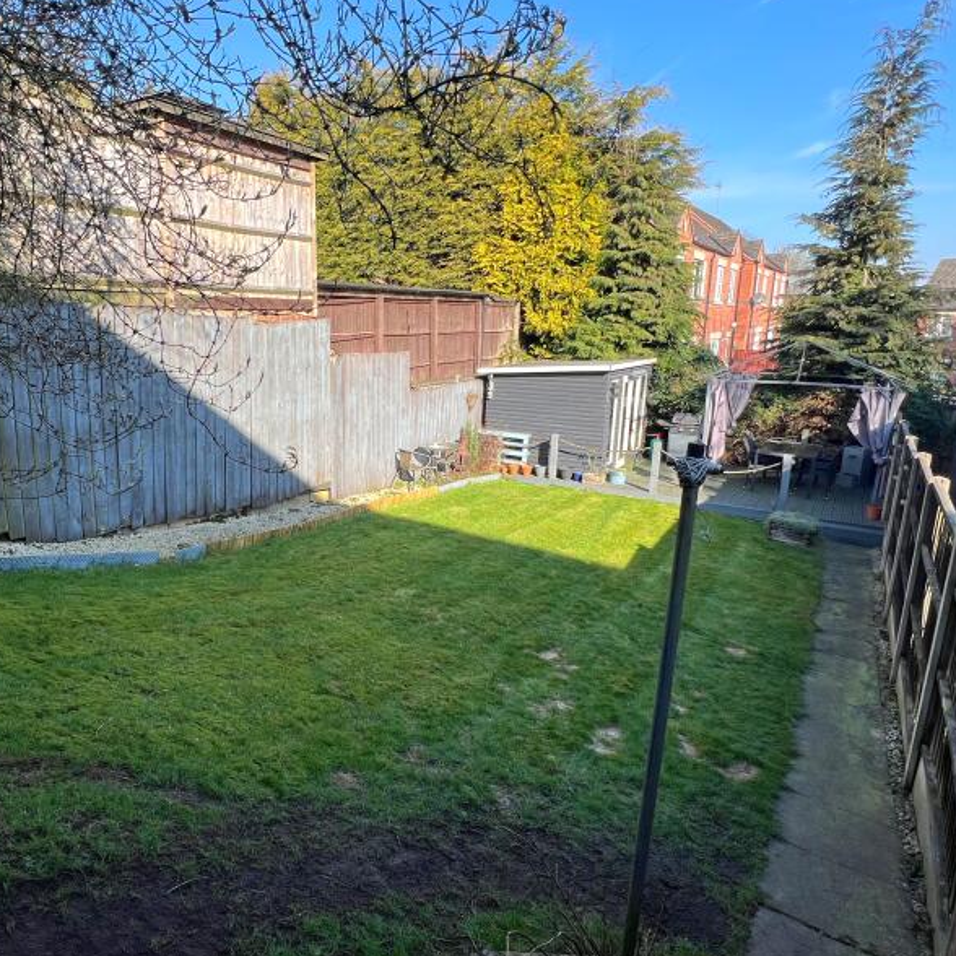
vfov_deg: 74.8
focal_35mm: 20
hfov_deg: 73.7
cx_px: 367
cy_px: 471
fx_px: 625
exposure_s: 1/541
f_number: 1.8
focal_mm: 1.57
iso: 32
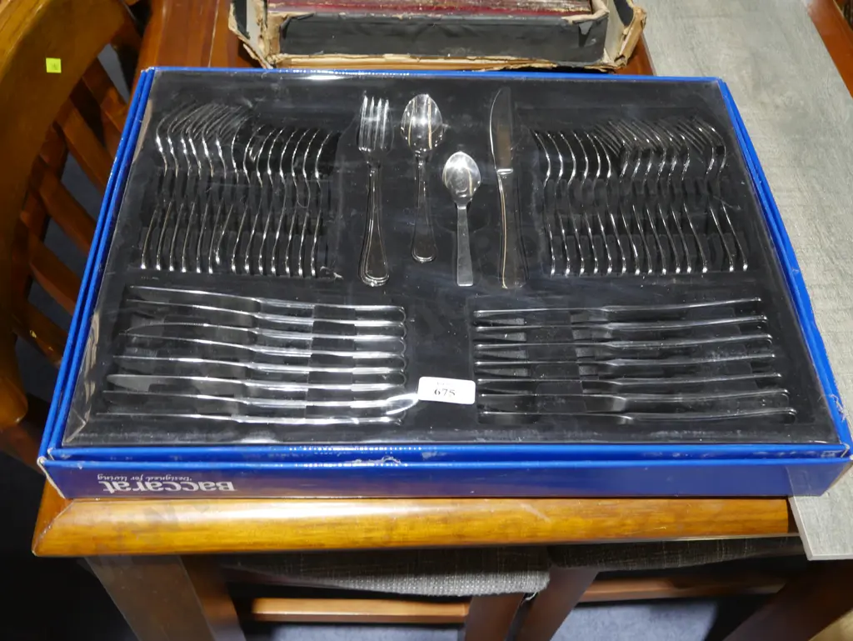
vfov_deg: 39.7
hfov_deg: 51.3
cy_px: 320
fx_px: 888
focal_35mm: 36
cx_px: 426
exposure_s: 1/60
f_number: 4
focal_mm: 18
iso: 800
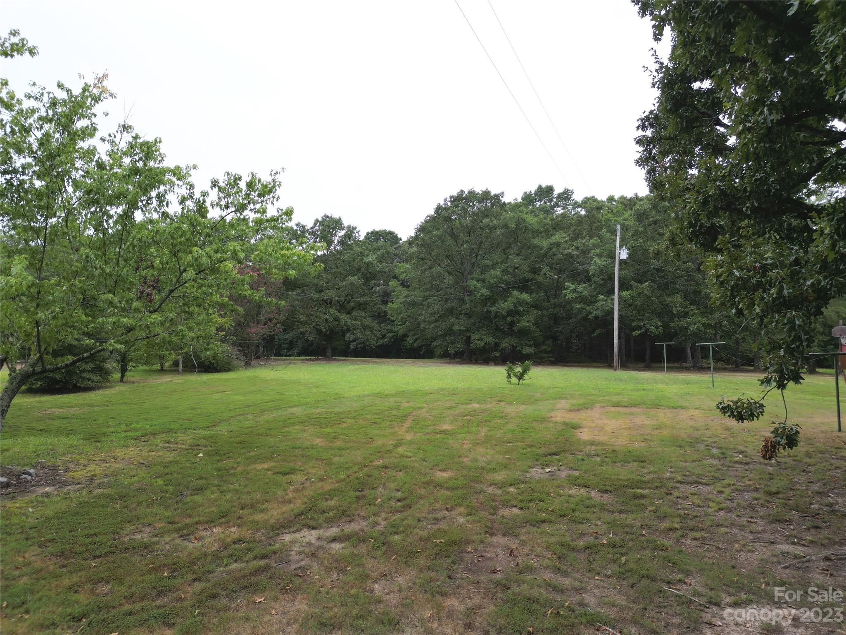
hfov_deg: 71.6
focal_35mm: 24
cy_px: 318
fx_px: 587
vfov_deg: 56.8
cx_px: 423
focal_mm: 6.72
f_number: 1.7
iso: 110
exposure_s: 1/725
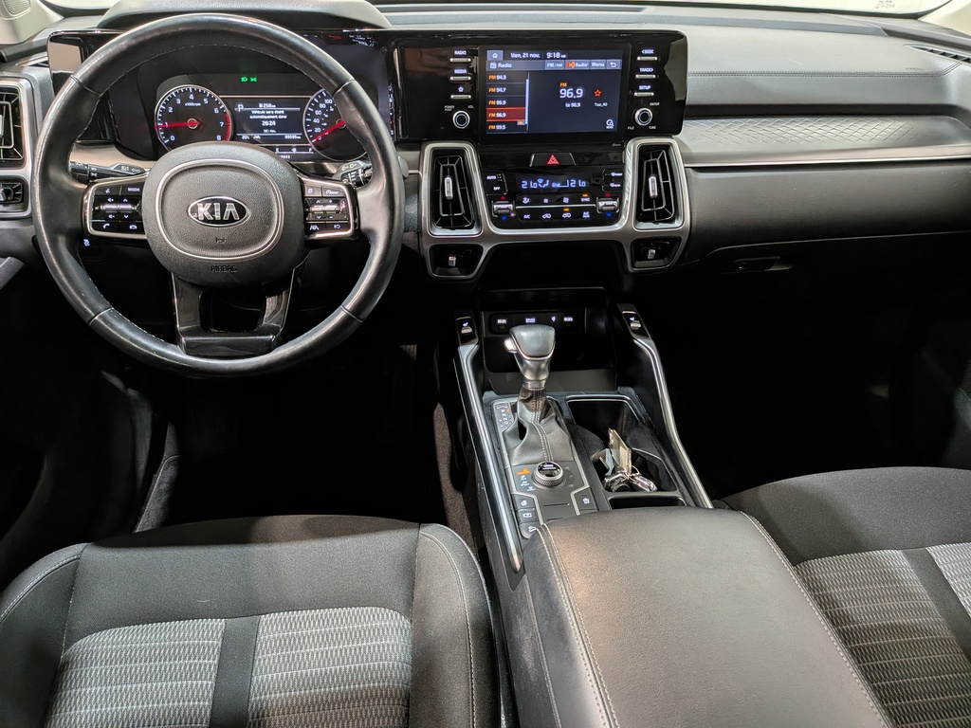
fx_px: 673
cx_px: 486
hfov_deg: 71.6
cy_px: 364
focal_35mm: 24
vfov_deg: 56.8
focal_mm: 4.53
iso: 54
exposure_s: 1/42
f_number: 1.7
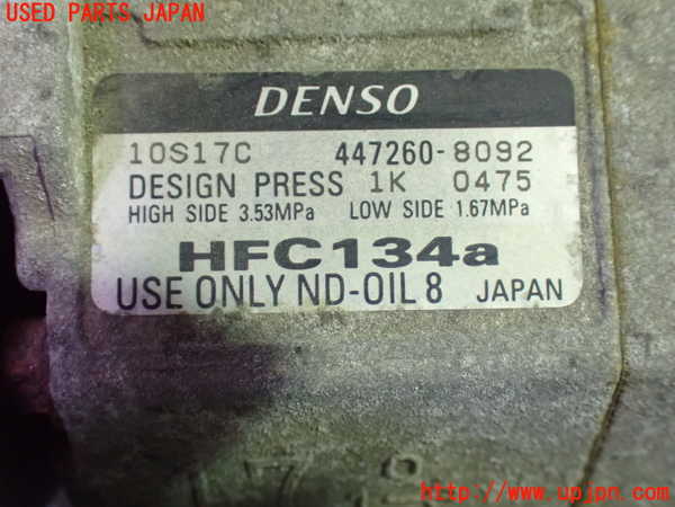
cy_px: 254
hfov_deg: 45.8
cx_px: 338
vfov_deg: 35.1
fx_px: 799
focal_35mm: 41
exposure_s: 1/40
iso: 1250
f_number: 2.8
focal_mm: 7.31
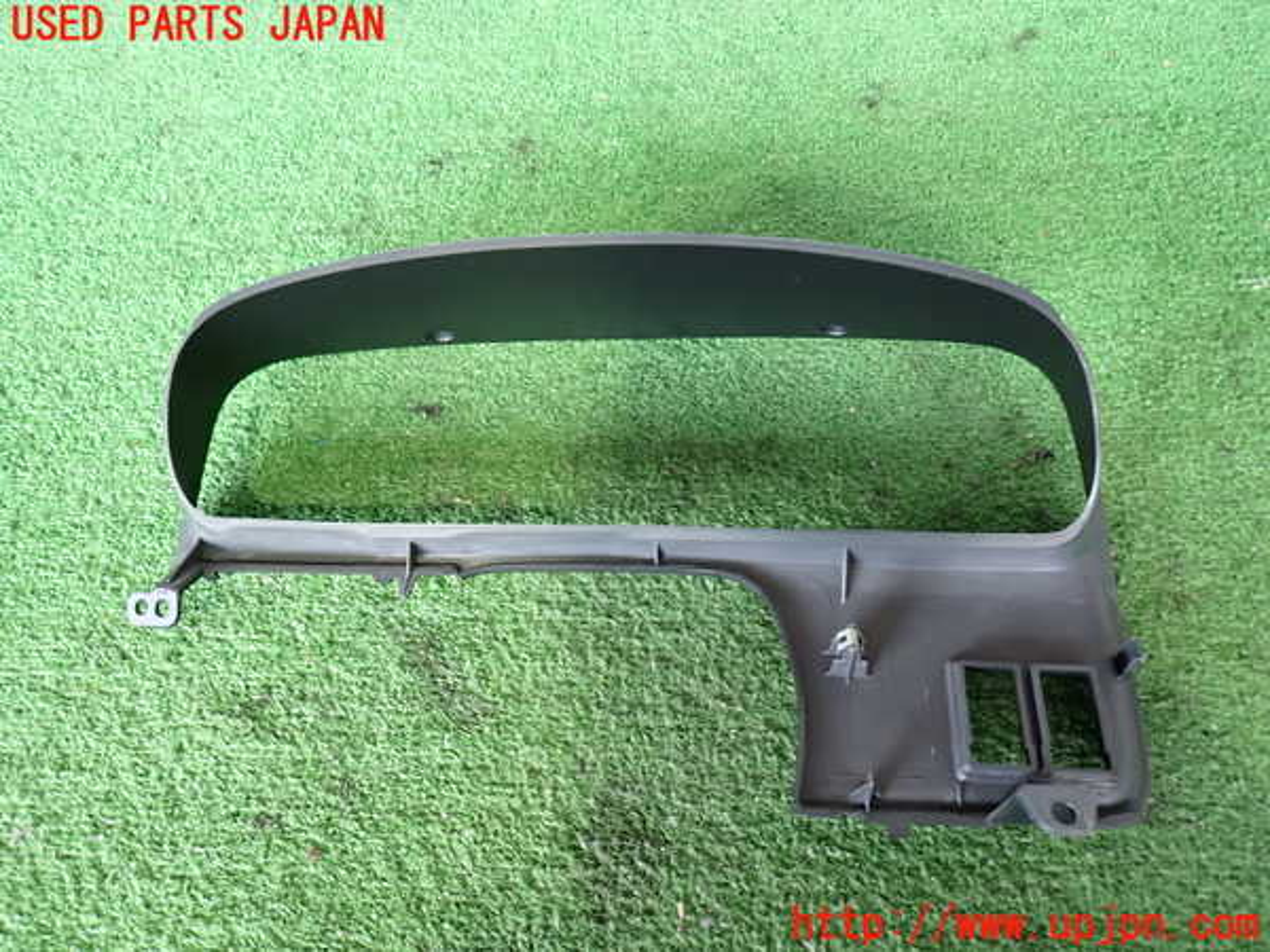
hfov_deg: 69.4
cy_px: 476
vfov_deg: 54.9
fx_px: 917
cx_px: 635
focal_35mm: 25
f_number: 2
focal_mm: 4.5
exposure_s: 1/30
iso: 320
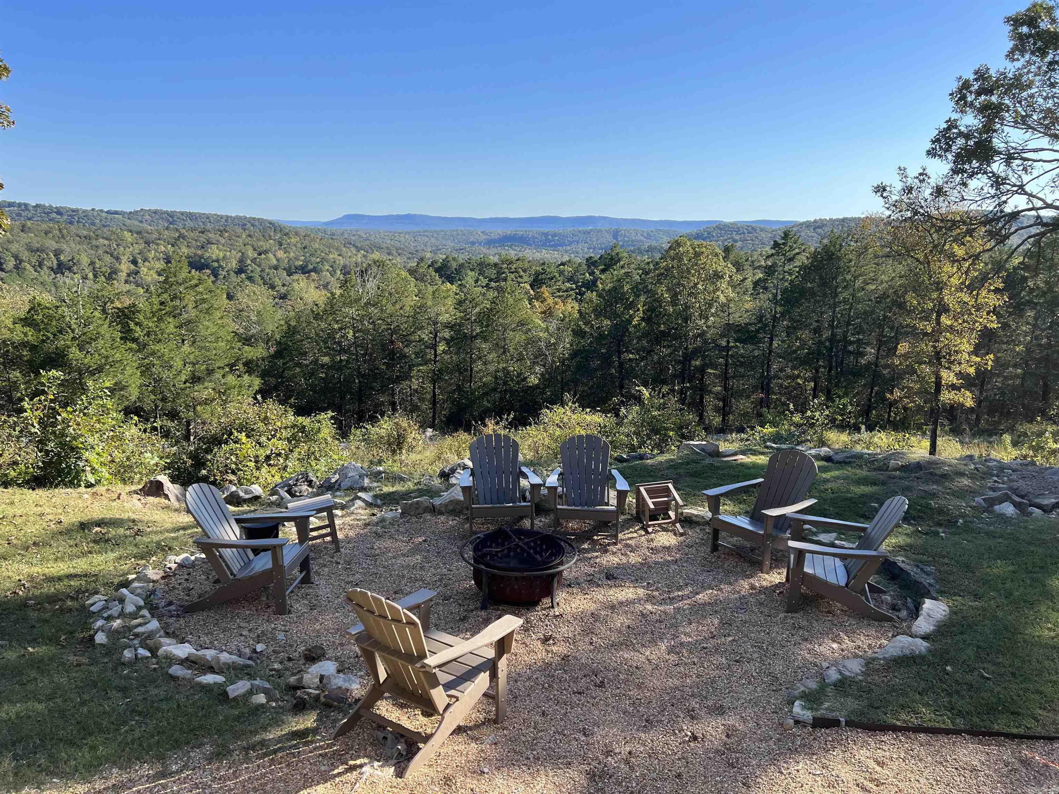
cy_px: 397
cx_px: 530
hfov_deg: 67.3
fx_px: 795
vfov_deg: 53.1
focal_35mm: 26
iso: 50
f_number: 1.5
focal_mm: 5.7
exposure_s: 1/2513
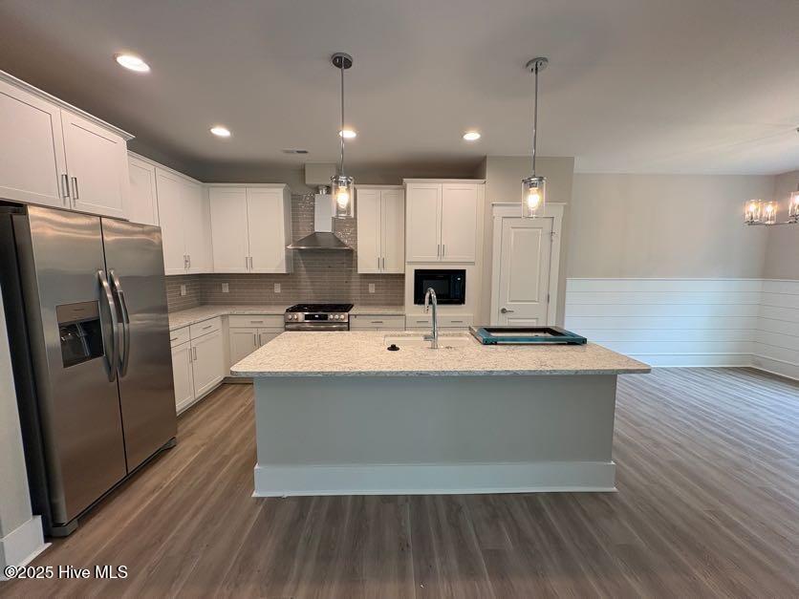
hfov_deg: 102.1
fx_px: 323
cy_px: 300
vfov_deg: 85.7
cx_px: 400
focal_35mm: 14
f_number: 2.2
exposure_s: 1/60
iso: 125
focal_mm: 2.22
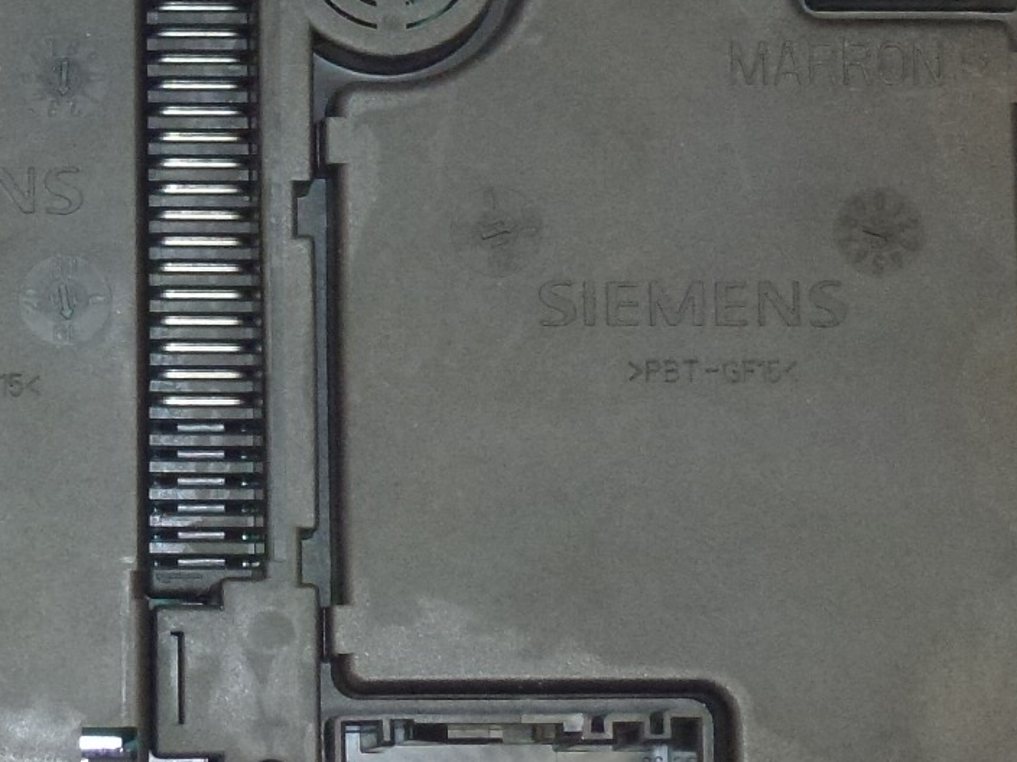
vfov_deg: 11.3
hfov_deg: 14.9
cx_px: 136
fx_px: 3849
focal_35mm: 131
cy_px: 280
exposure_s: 1/100
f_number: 4
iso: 400
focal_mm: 8
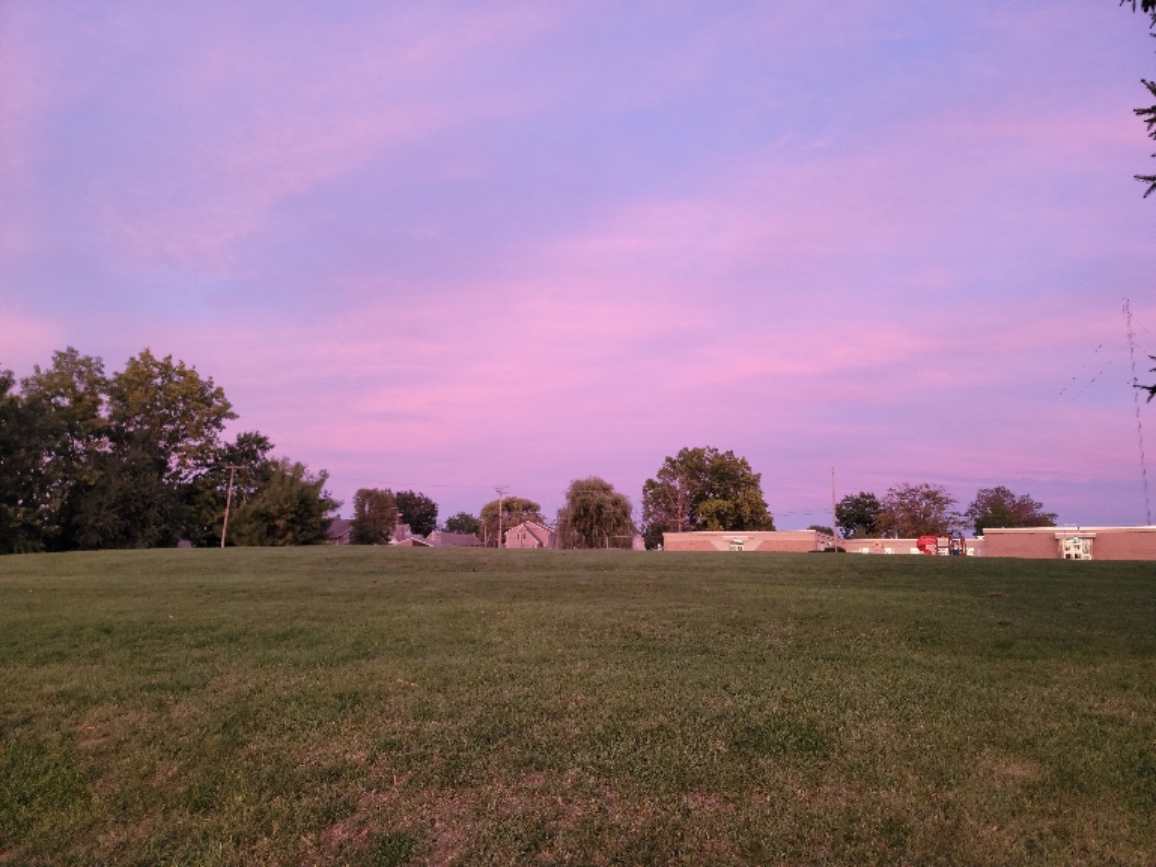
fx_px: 835
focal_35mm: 25
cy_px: 434
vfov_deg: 54.9
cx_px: 578
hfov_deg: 69.4
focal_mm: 7
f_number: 1.8
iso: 200
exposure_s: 1/60
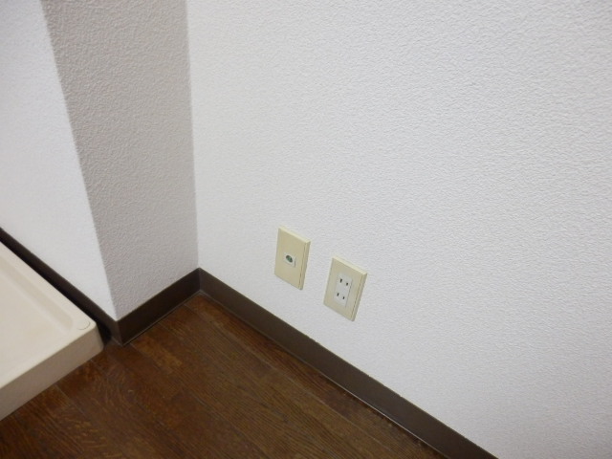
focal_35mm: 24
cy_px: 230
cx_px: 306
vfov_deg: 56.8
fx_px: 424
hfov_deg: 71.6
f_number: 3
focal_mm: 4.2
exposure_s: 1/20
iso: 800
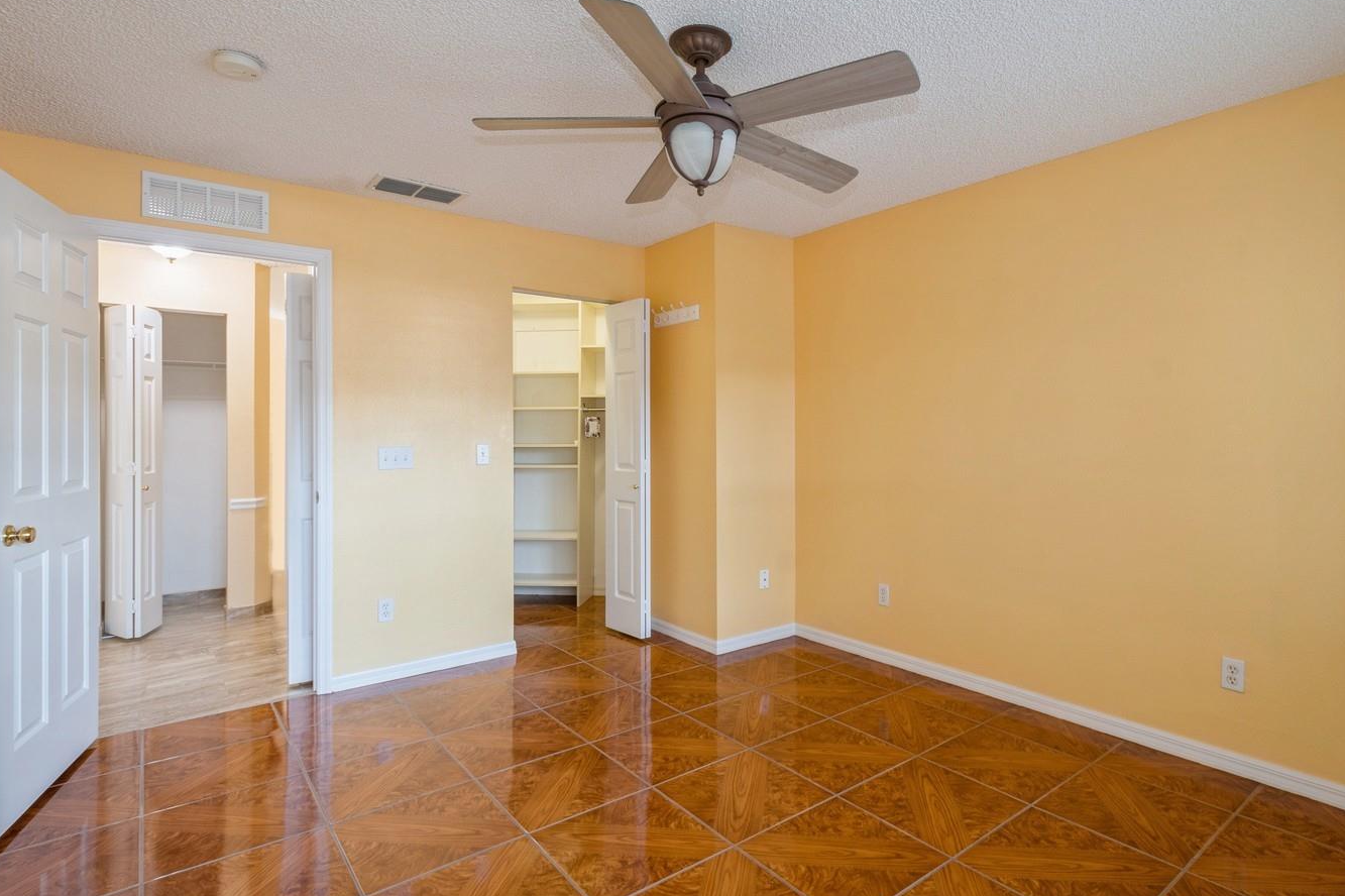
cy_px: 426
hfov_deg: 89.8
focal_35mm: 18
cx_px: 734
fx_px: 672
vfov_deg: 67.3
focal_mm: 10
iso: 200
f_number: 8
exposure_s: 1/5
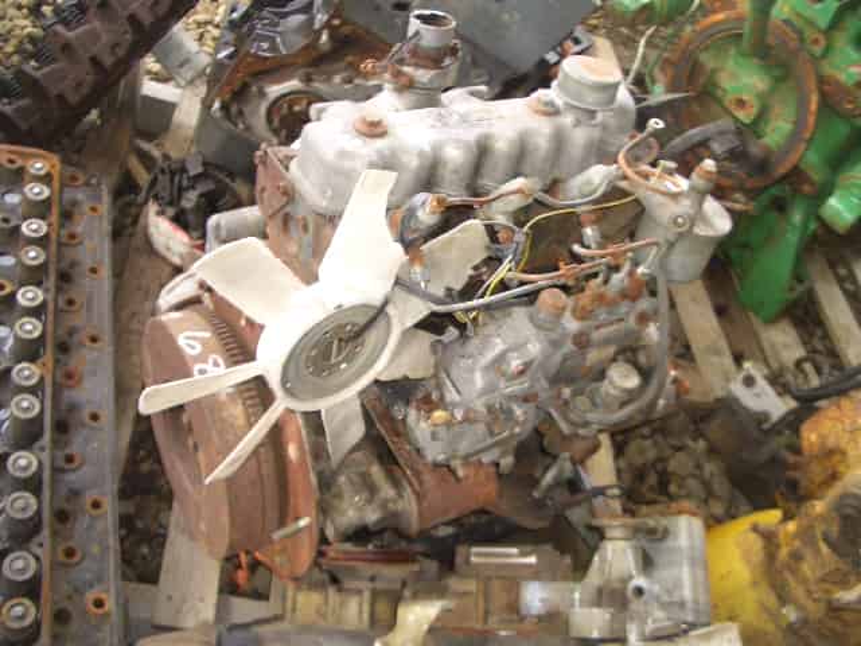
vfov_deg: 40.7
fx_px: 871
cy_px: 323
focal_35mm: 35
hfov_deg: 52.6
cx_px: 430
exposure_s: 1/60
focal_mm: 5.8
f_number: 2.6
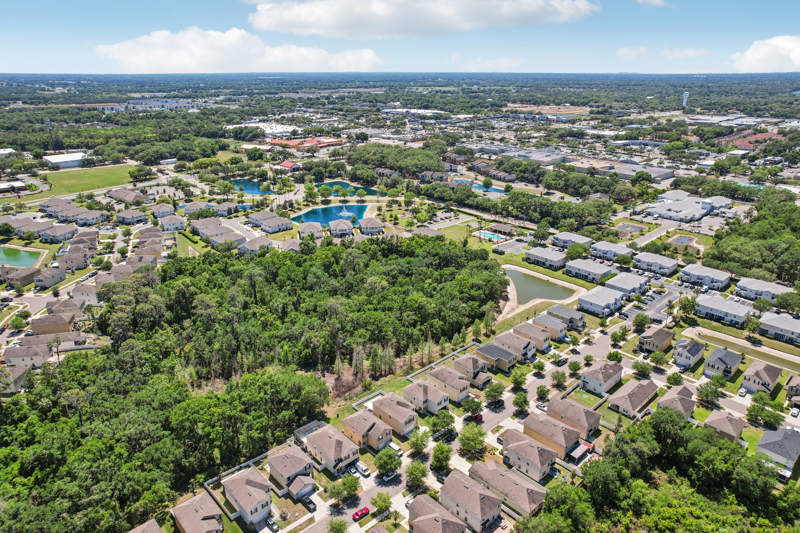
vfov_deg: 57.2
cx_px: 400
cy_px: 266
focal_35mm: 22
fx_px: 489
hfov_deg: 78.6
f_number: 2.8
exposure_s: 1/2000
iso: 140
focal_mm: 8.4
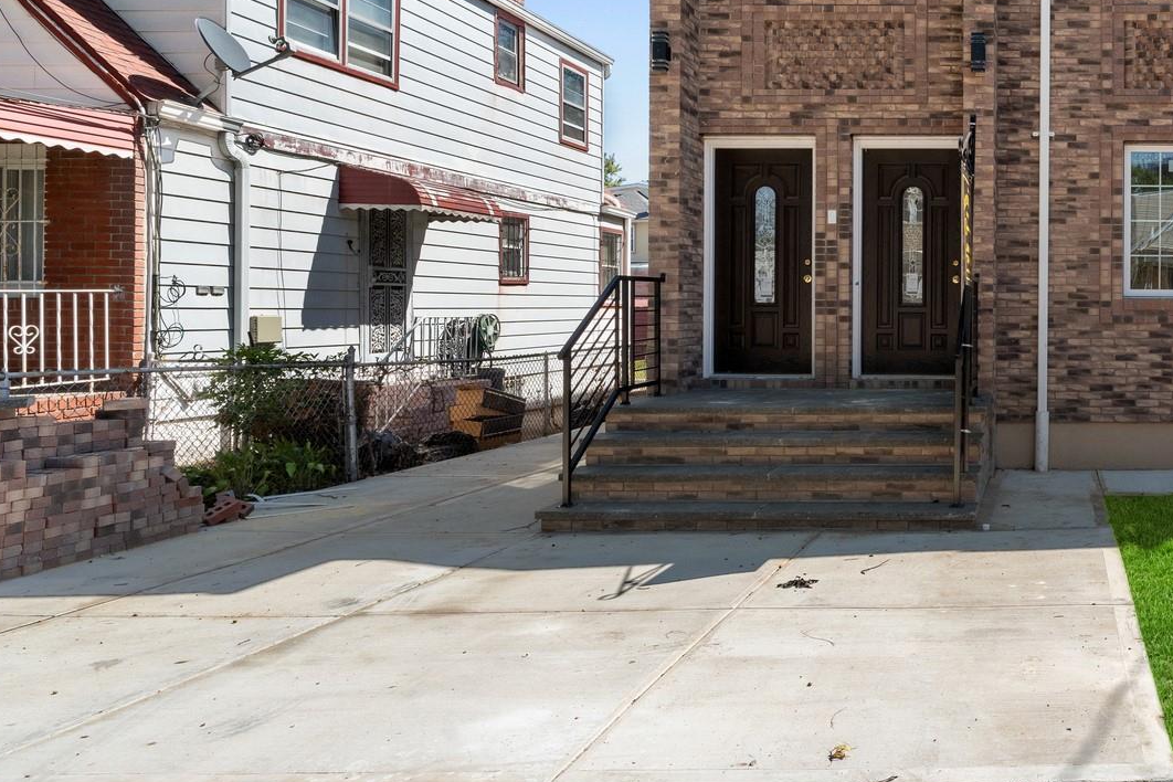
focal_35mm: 27
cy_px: 295
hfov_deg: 58.2
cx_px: 1046
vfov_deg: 47.5
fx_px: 880
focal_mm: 14
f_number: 10
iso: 800
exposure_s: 1/320
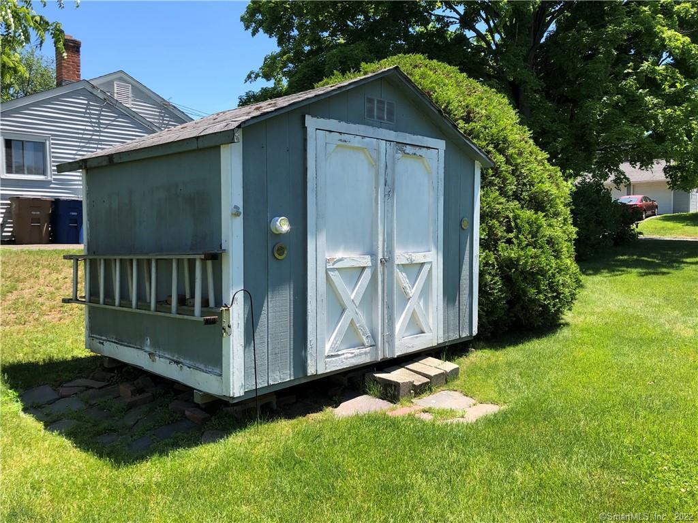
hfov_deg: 63.4
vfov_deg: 49.7
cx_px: 349
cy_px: 262
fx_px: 565
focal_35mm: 28
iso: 20
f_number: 1.8
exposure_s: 1/852
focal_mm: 4
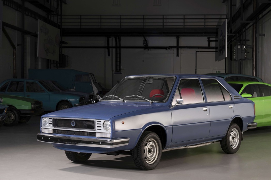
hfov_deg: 28.8
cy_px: 90
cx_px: 136
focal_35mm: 70
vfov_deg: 19.5
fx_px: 527
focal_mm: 70
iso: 100
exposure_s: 1.3
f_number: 8
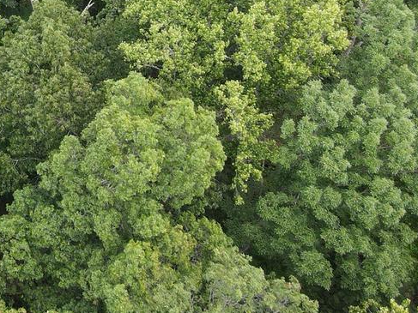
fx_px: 857
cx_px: -118
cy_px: -146
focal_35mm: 71
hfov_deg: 24.2
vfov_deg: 18.5
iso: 100
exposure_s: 1/80
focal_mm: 4.5
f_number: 2.8
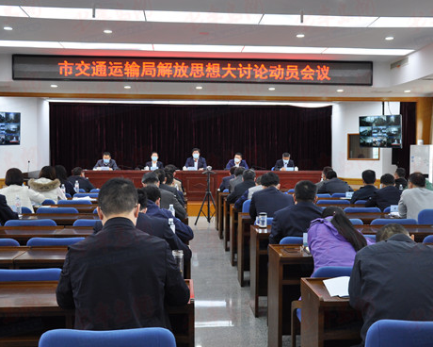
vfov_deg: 34.2
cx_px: 226
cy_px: 173
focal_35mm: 44
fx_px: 564
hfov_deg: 42.0
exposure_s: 1/60
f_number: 3.8
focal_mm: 24
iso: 640
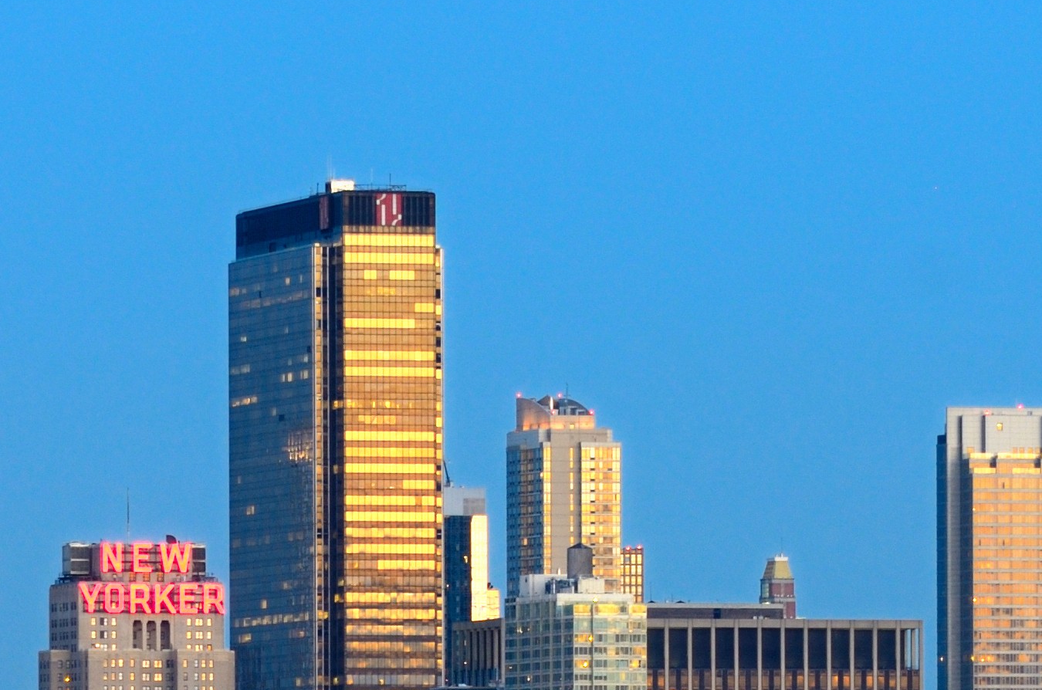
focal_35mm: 427
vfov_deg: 3.2
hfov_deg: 4.8
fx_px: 12333
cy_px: 742
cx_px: 556
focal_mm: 78
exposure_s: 1/1.3
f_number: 8
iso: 100
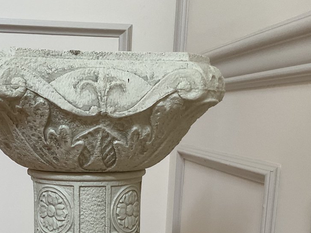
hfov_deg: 31.8
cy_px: 221
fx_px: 539
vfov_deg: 23.6
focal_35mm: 60
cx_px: 92
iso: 64
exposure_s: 1/120
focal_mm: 3
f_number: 1.8
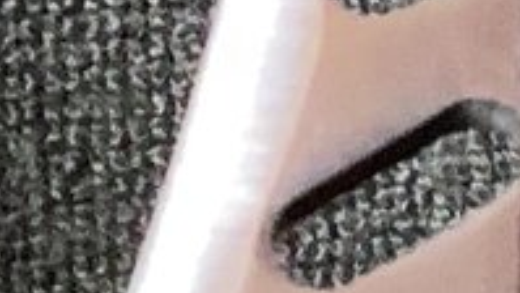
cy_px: -457
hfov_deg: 8.4
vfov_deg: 4.6
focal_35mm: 257
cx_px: 367
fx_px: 3544
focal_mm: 3.3
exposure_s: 1/30
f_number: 2.4
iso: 400
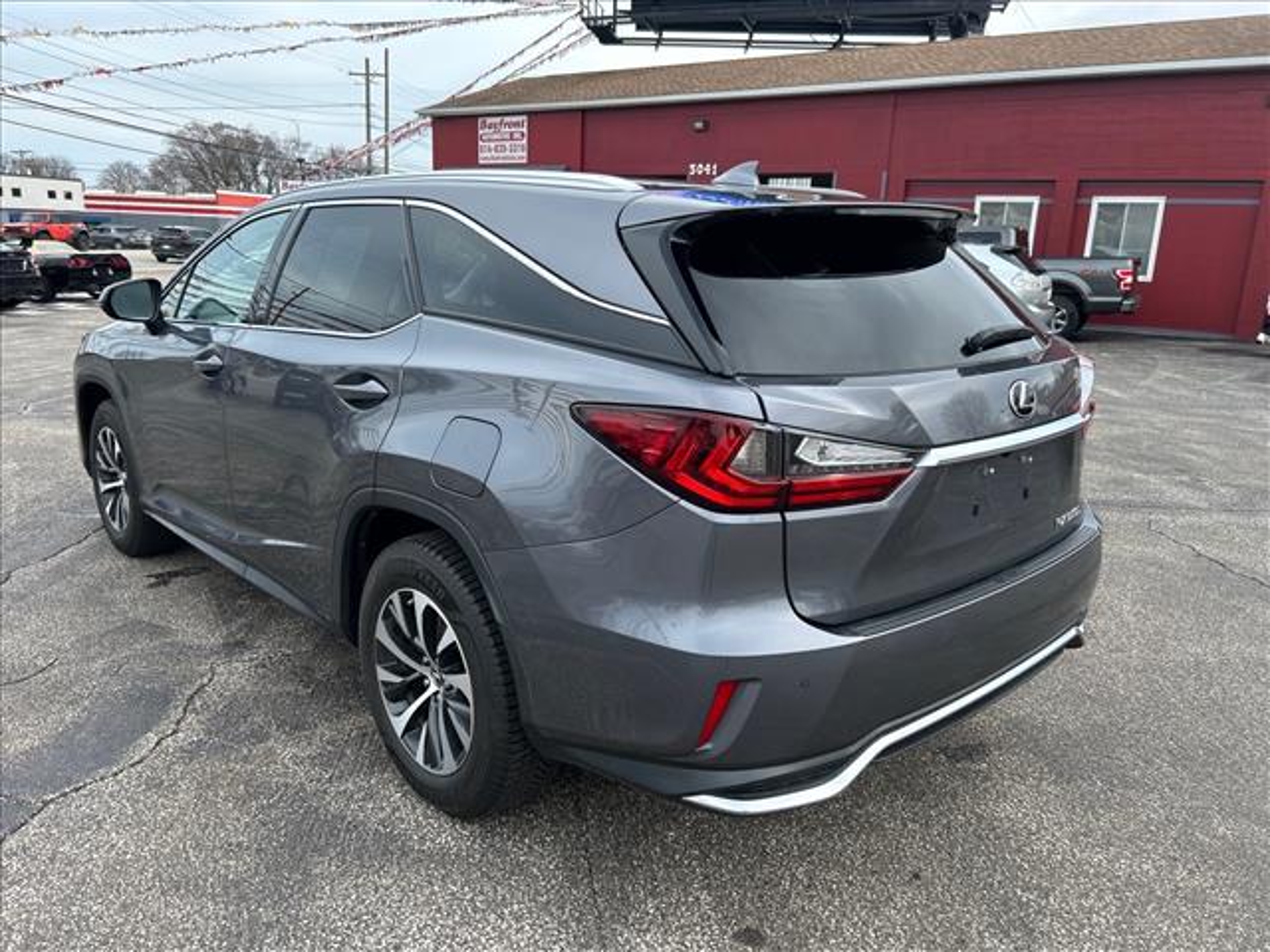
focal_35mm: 26
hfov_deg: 67.3
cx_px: 635
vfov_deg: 53.1
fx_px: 954
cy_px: 476
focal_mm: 5.7
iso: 50
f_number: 1.5
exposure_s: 1/1361
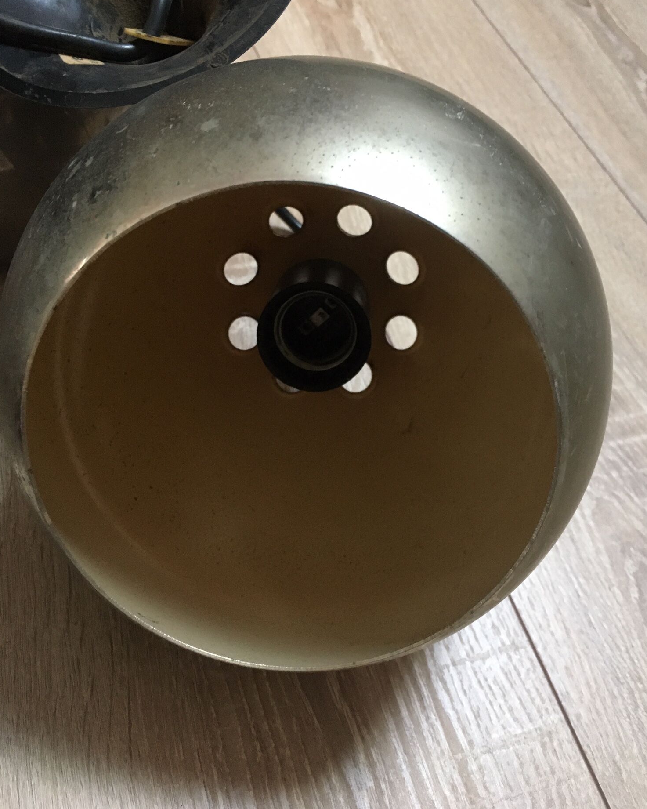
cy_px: 377
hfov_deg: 47.1
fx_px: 742
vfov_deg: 57.1
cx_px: 329
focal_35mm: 31
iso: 200
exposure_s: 1/20
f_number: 2.2
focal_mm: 4.15
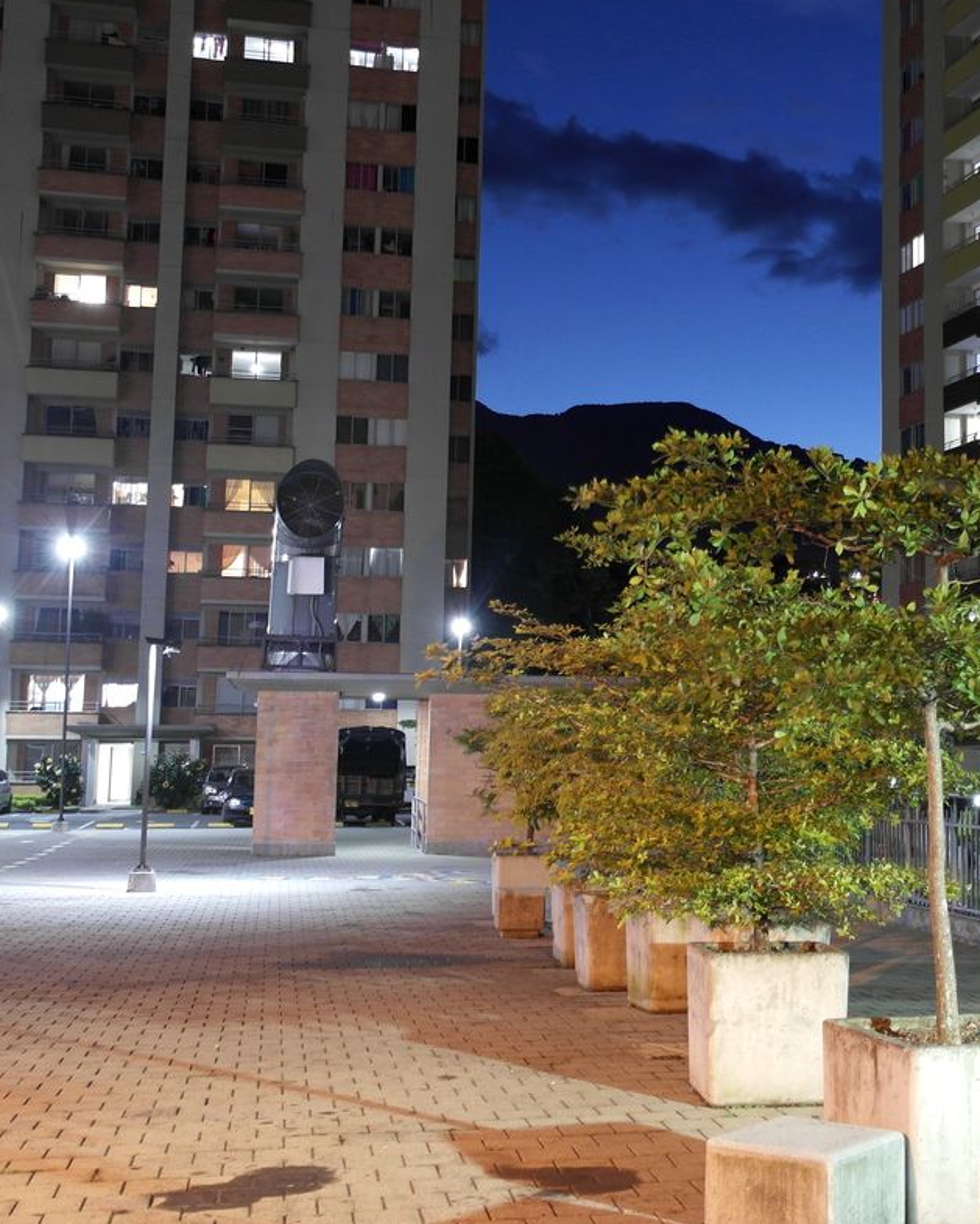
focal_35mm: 49
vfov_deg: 38.0
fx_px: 1776
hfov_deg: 30.1
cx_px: 793
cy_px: 520
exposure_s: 1/1.25
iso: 400
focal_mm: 20
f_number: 3.5
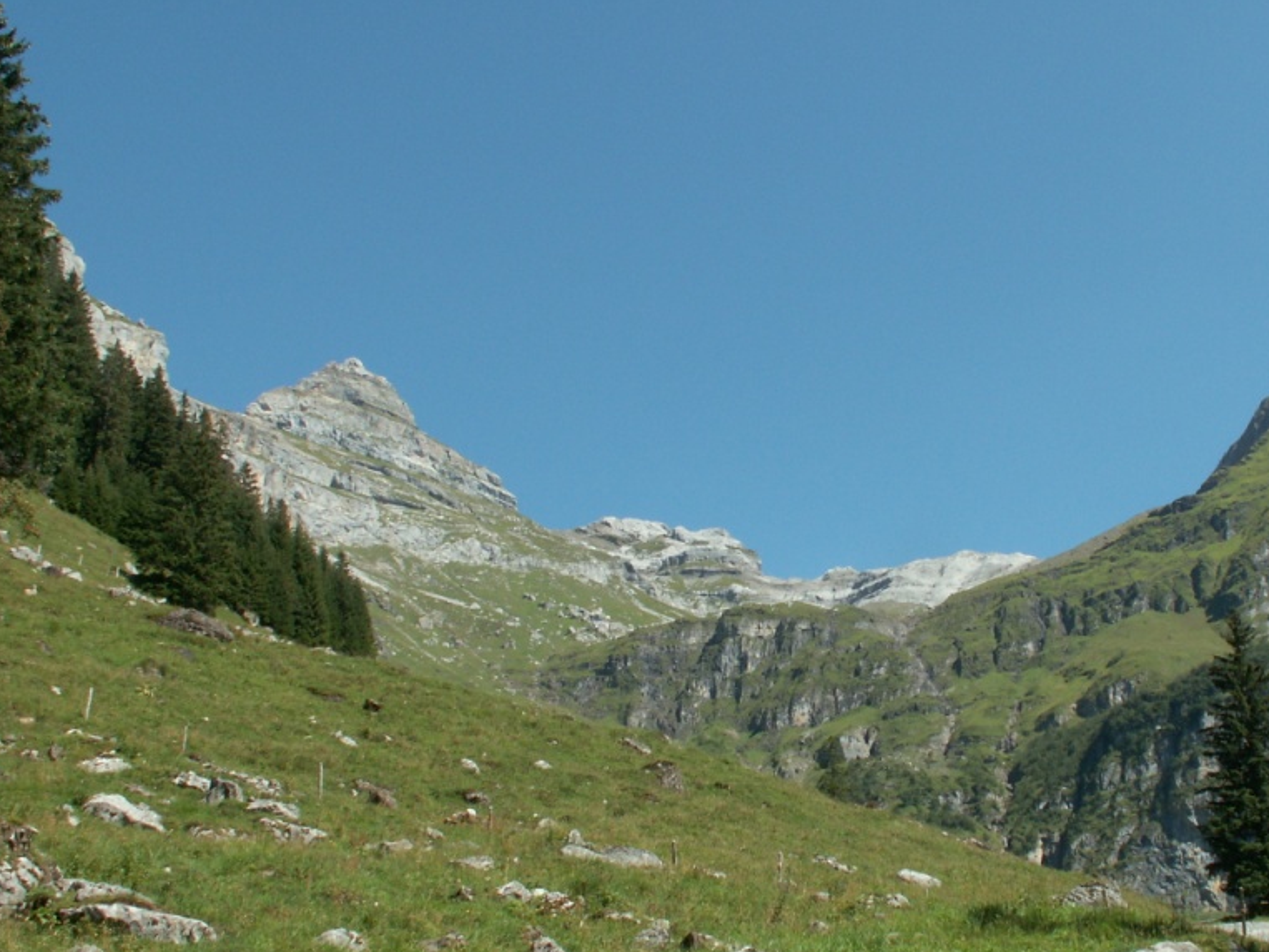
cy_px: 523
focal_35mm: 47
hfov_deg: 40.0
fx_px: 1723
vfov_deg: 30.9
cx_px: 842
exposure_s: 1/160
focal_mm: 5.86
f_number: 6.3
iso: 50
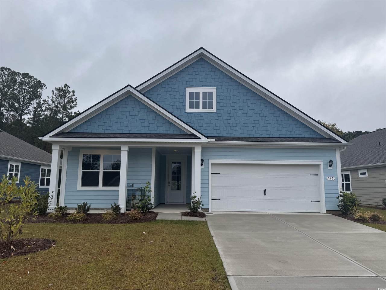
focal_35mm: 24
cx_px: 193
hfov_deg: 71.6
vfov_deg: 56.8
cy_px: 145
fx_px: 268
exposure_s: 1/3802
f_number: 1.78
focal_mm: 6.76
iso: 80
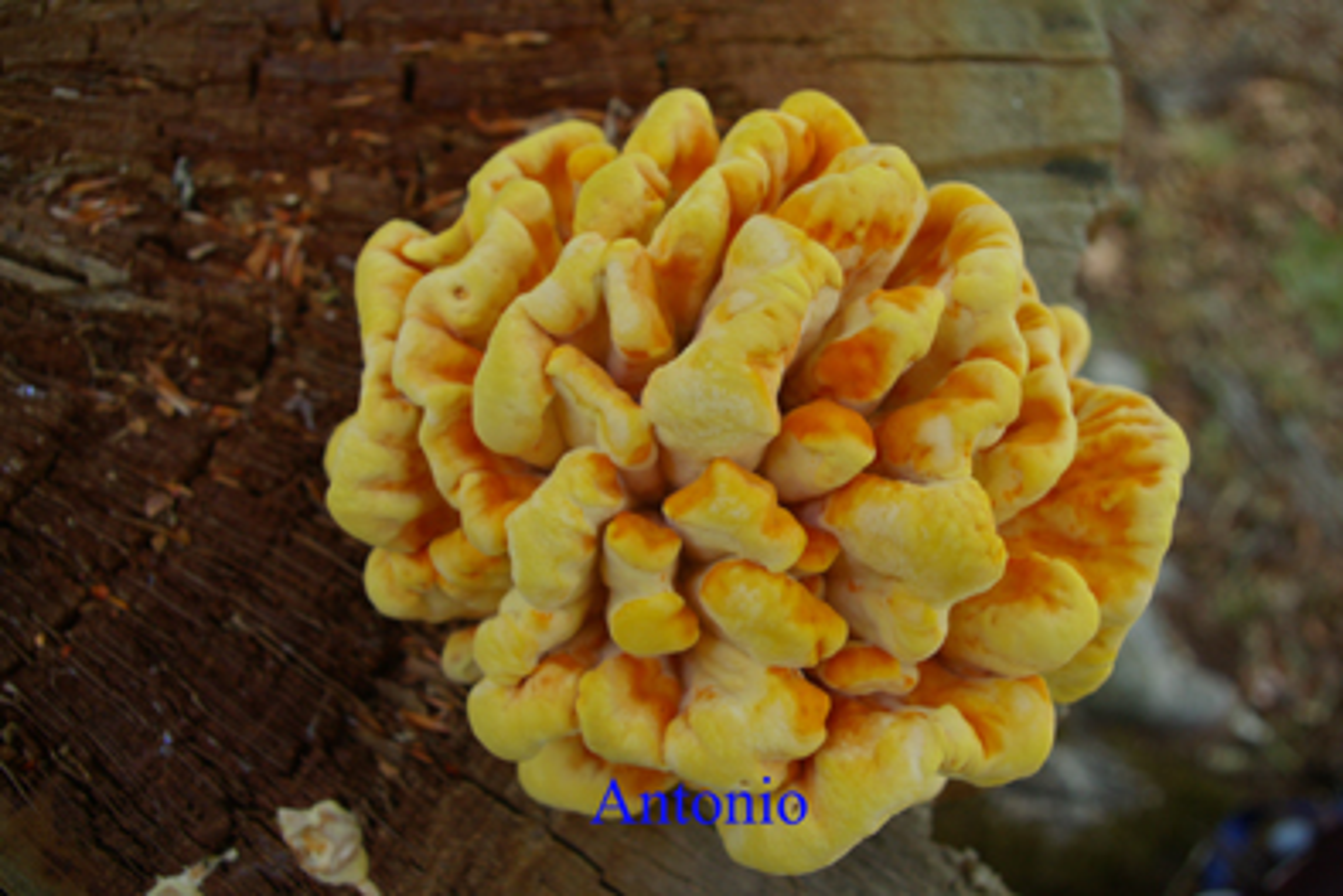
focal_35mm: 34
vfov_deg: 38.4
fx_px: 1287
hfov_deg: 55.1
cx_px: 672
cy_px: 448
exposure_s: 1/45
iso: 400
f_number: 5.6
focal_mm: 23
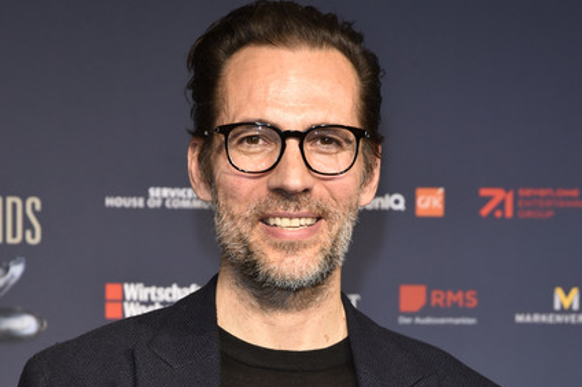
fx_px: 1632
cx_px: 294
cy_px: 184
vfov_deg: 13.5
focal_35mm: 101
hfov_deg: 20.2
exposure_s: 1/200
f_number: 7.1
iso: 1250
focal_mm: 95
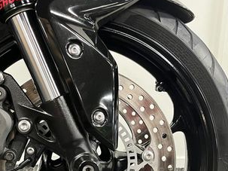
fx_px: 362
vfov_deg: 25.8
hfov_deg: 34.7
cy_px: 151
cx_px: 78
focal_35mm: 55
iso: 500
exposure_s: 1/33
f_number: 1.6
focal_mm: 5.1
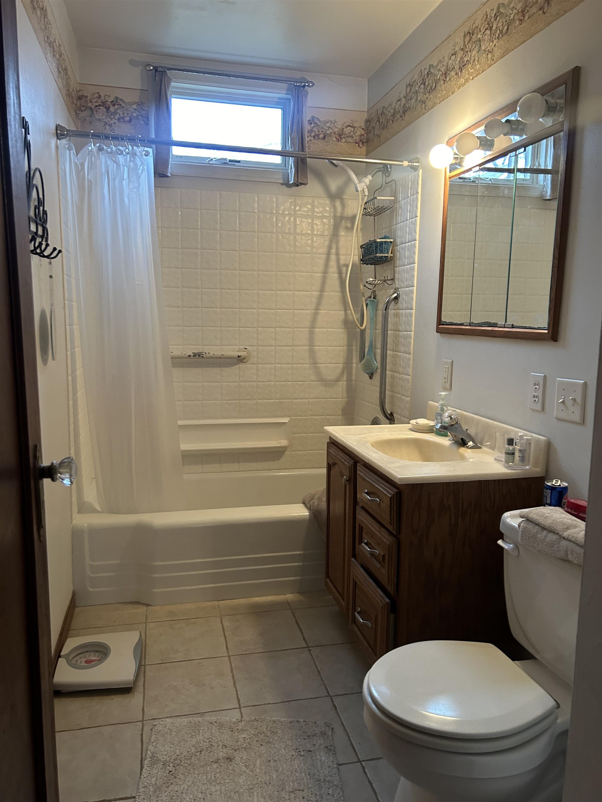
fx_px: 603
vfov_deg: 67.3
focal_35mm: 26
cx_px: 301
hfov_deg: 53.1
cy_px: 401
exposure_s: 1/60
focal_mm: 5.7
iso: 250
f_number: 1.5
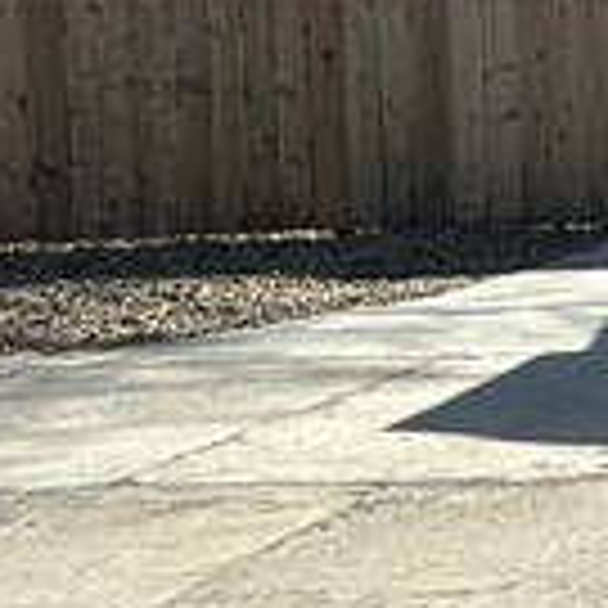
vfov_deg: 10.7
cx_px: 1761
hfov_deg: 9.0
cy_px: -54
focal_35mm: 161
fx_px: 3199
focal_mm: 6.86
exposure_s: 1/5525
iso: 80
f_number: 1.78
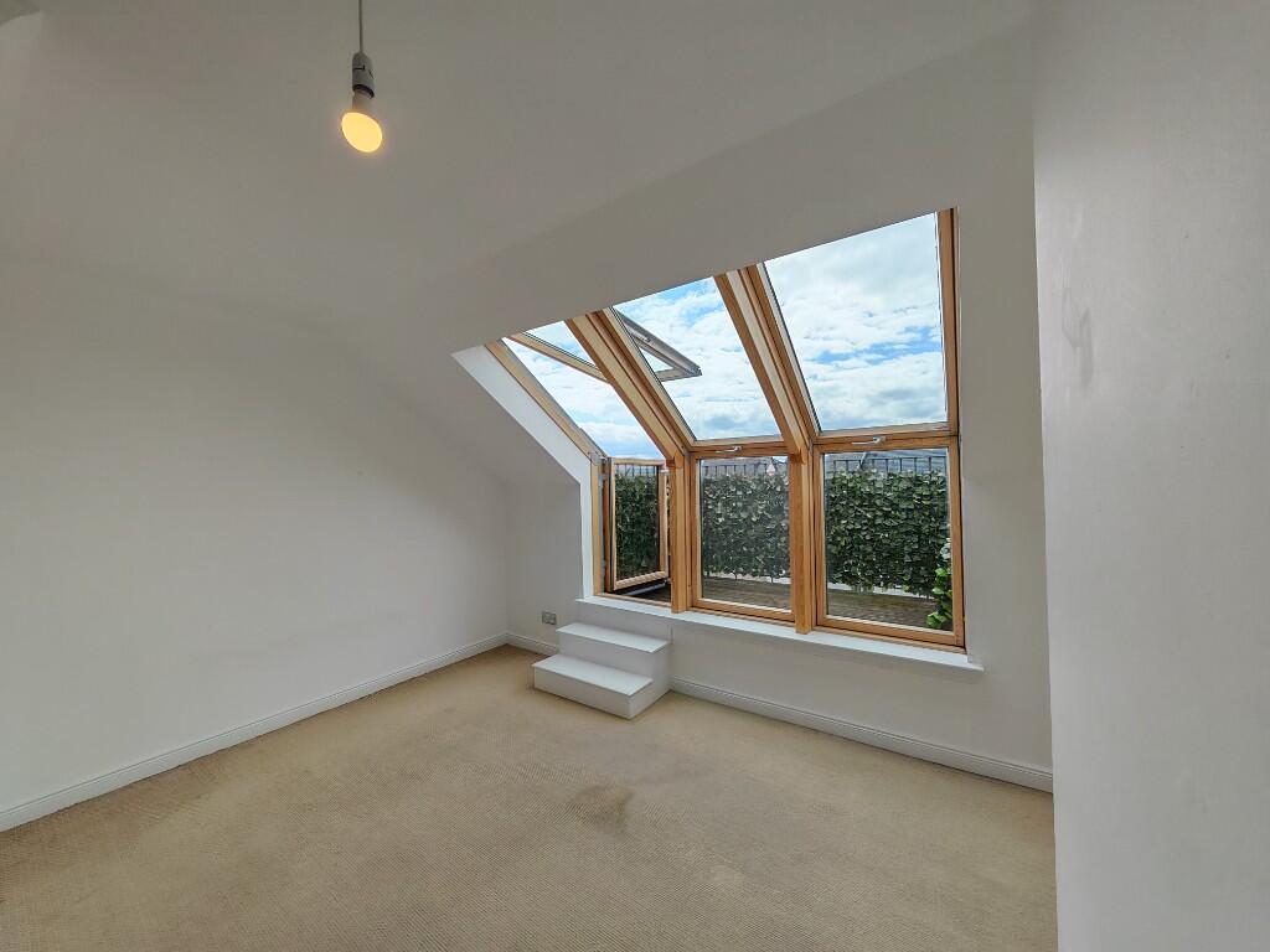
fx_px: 440
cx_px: 635
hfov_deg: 110.5
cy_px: 476
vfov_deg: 94.5
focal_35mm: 12
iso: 50
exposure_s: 1/980
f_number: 2
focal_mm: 1.82
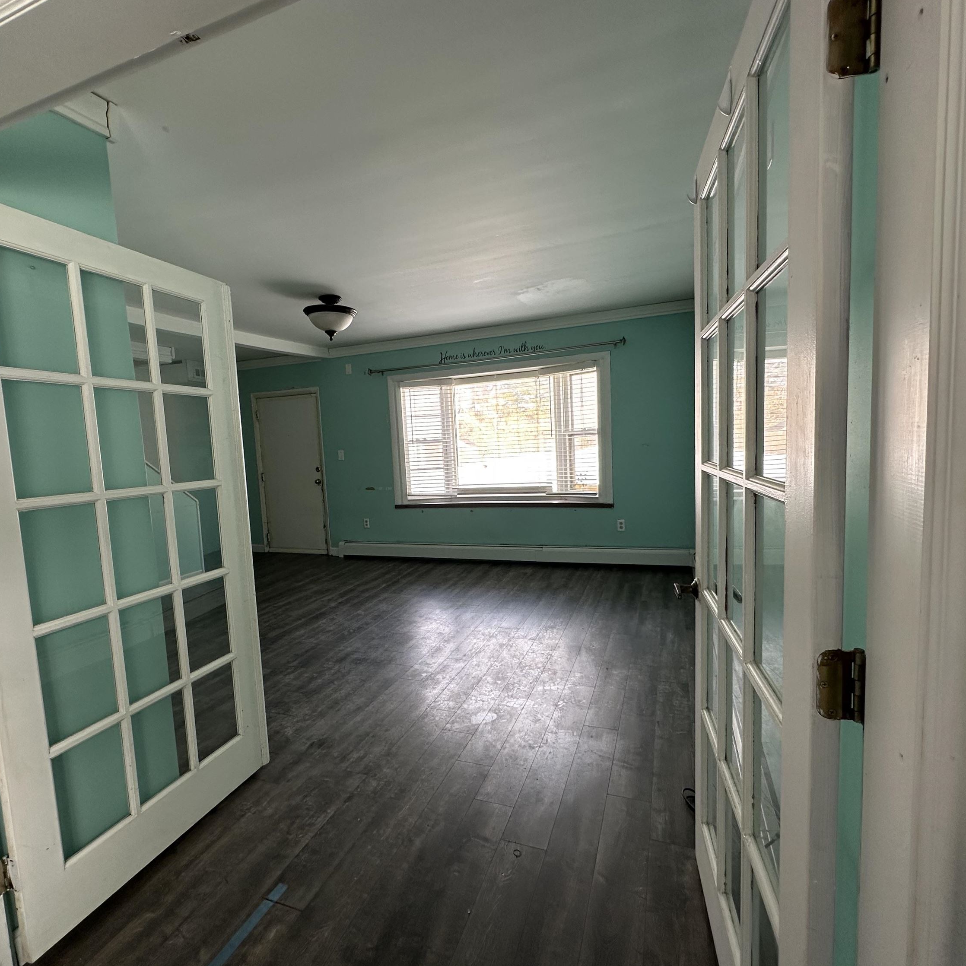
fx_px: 537
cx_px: 459
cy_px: 493
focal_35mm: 17
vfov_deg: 84.0
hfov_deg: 83.9
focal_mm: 2.22
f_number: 2.2
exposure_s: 1/99
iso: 125
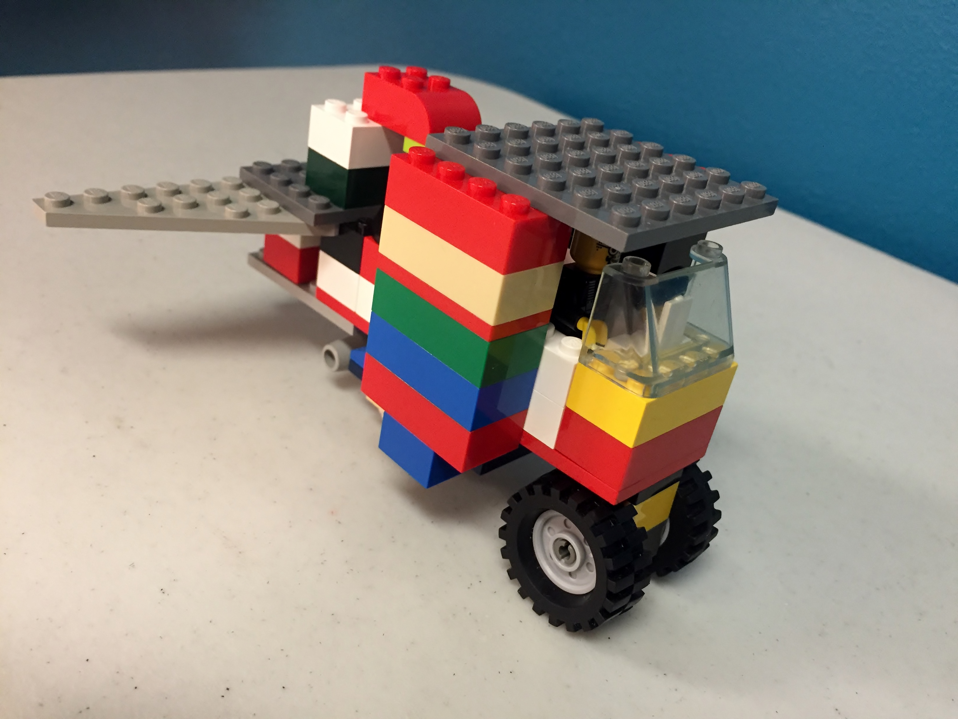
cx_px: 479
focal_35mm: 29
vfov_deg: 48.2
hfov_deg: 61.7
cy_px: 360
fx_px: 803
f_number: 2.2
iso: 250
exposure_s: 1/20
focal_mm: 4.15
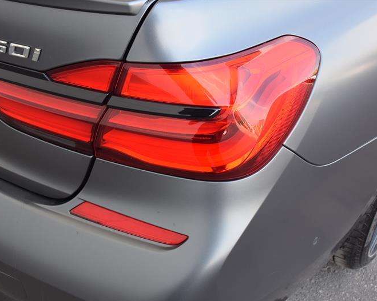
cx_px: 158
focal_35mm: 41
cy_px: 151
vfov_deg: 36.5
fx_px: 457
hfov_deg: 44.6
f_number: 5
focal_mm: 24
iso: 400
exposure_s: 1/100
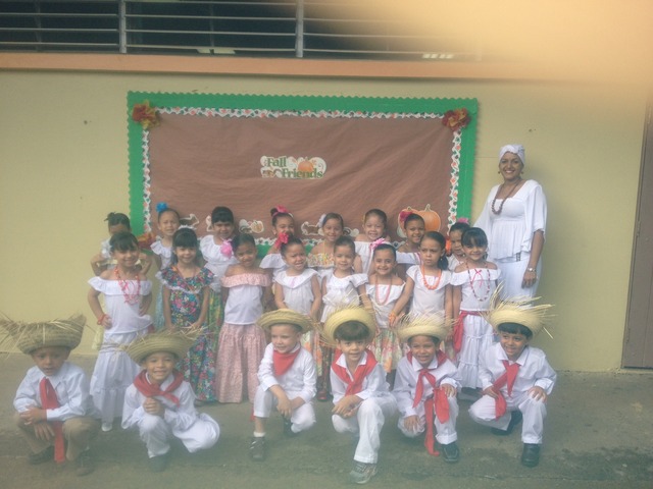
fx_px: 660
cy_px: 244
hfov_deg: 52.6
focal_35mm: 35
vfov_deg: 40.7
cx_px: 326
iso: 64
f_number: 2.4
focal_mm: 4.28
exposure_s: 1/587
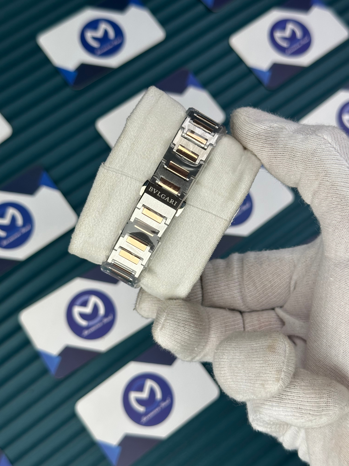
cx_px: 174
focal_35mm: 48
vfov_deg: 39.7
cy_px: 233
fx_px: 645
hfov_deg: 30.3
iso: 64
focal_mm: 6.86
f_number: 1.78
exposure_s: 1/1212
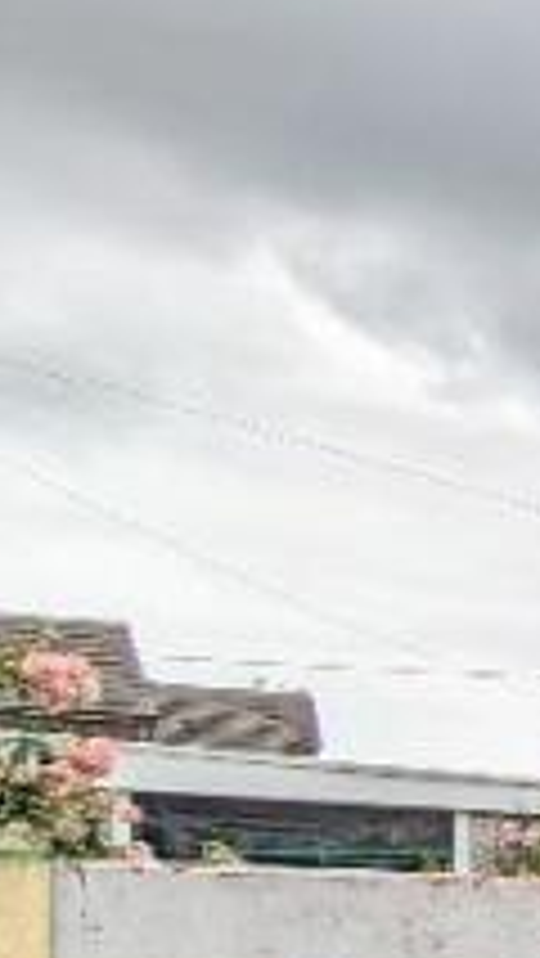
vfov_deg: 24.2
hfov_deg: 9.0
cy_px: 960
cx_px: 1940
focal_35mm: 84
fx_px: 2136
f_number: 2.2
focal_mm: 2.35
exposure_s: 1/704
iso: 51
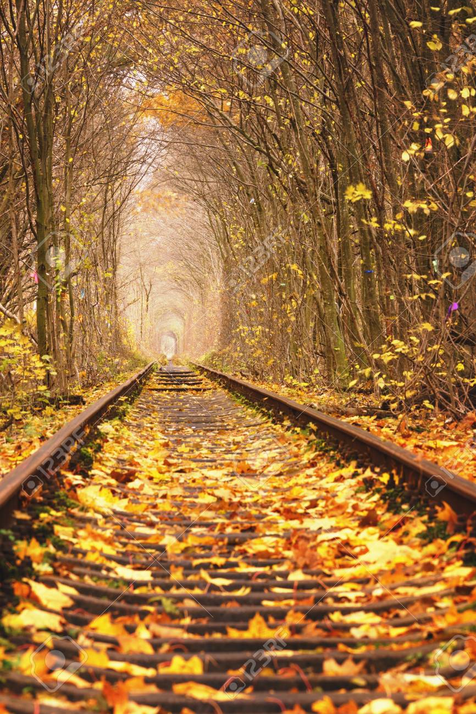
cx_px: 238
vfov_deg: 10.6
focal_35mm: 195
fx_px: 3869
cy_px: 357
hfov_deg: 7.0
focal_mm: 130
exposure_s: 1
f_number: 11
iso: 100
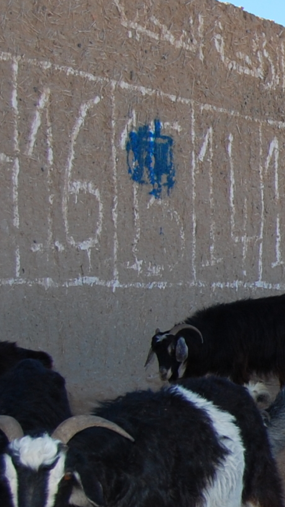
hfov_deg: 10.2
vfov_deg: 21.7
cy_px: 331
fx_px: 1317
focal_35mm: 98
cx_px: 757
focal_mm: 20
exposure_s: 1/500
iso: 280
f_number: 5.6
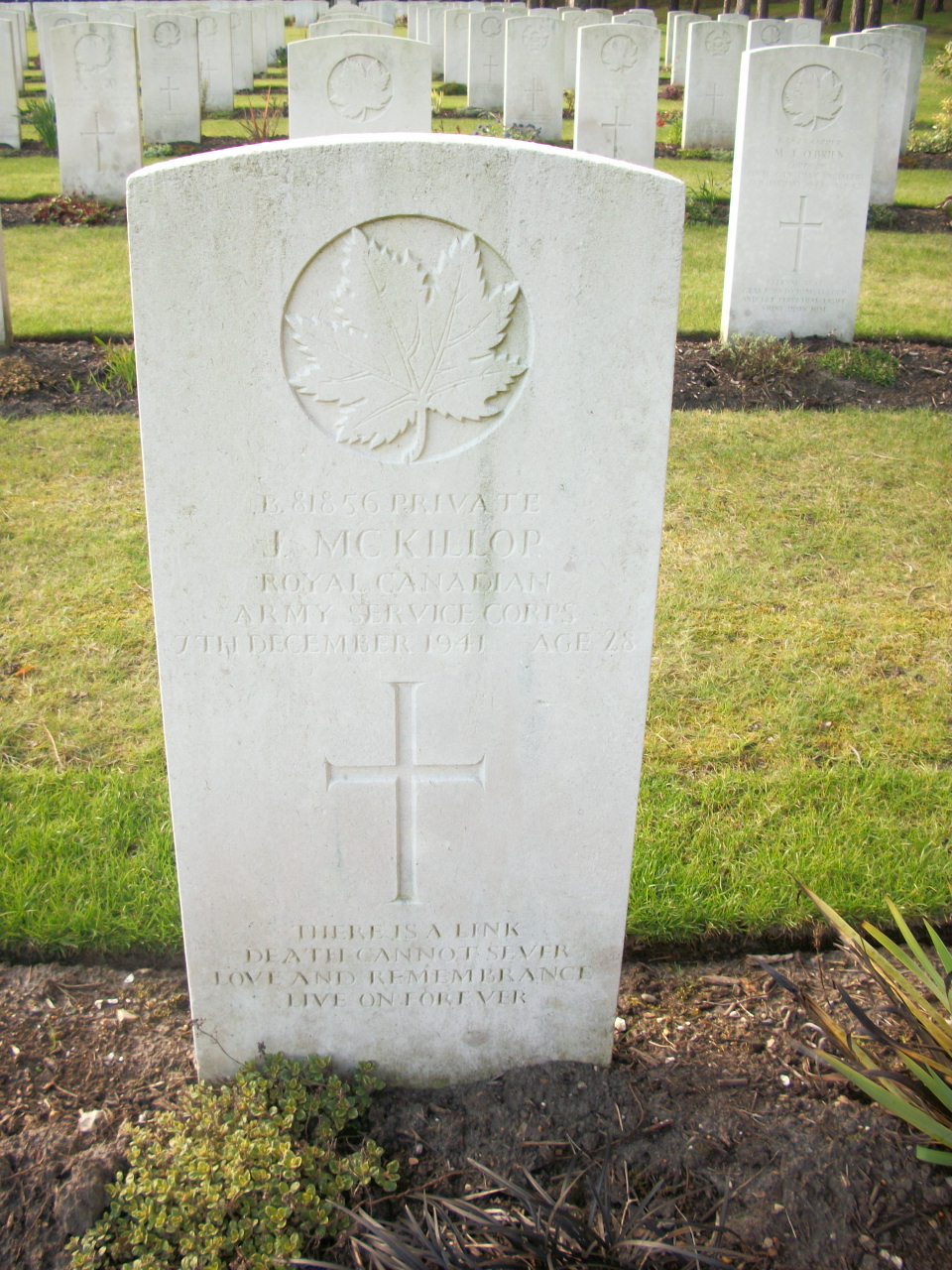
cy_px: 635
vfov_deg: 52.6
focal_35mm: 35
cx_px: 476
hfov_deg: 40.7
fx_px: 1283
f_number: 3.1
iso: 80
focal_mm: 6.3
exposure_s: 1/100
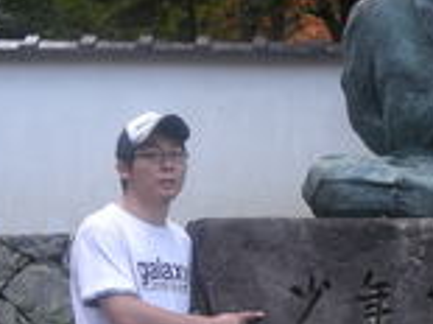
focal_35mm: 99
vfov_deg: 14.9
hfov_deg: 19.6
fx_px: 1237
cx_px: 356
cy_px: 159
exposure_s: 1/55
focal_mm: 7.1
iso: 67
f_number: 3.1
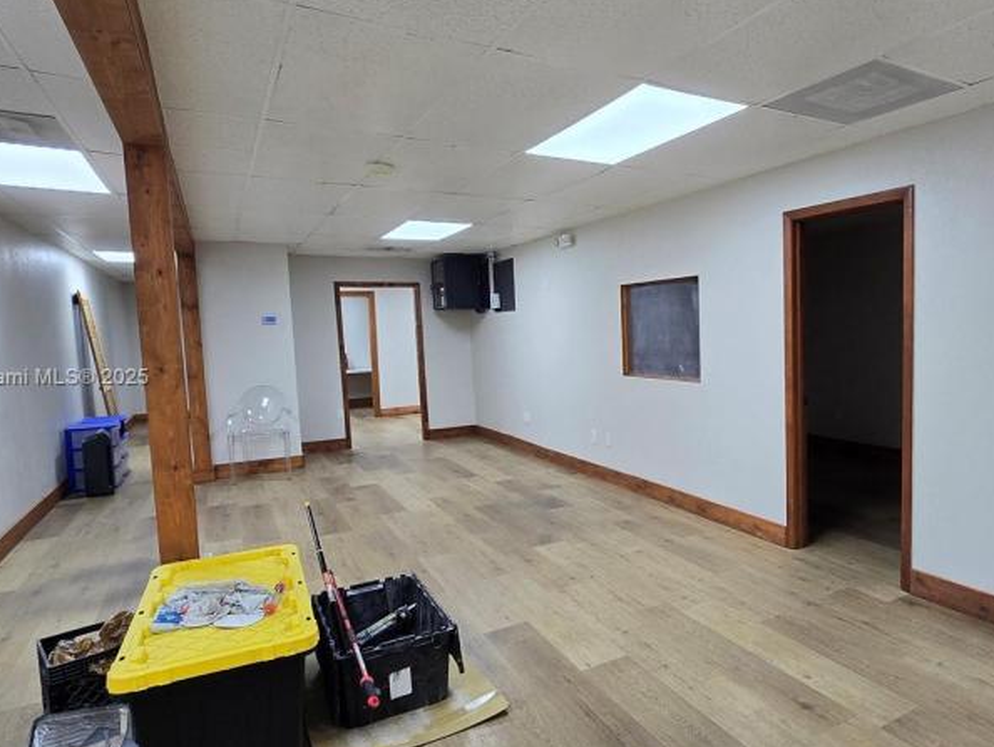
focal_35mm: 21
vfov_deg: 63.5
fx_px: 603
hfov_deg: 77.3
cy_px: 379
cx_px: 631
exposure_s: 1/60
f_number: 2.2
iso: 80
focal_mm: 2.2
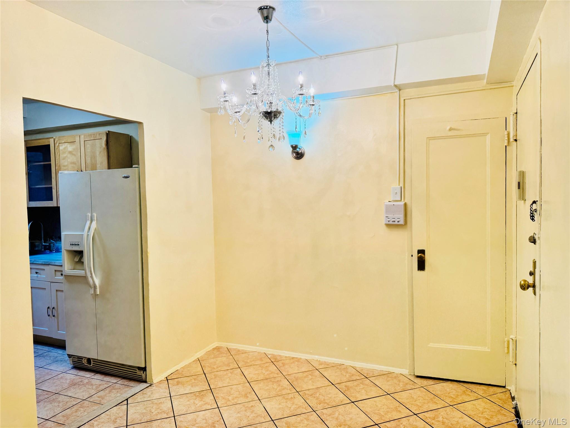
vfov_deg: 56.8
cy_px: 214
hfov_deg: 71.6
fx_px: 395
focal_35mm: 24
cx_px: 285
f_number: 1.78
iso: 64
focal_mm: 6.76
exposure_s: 1/120
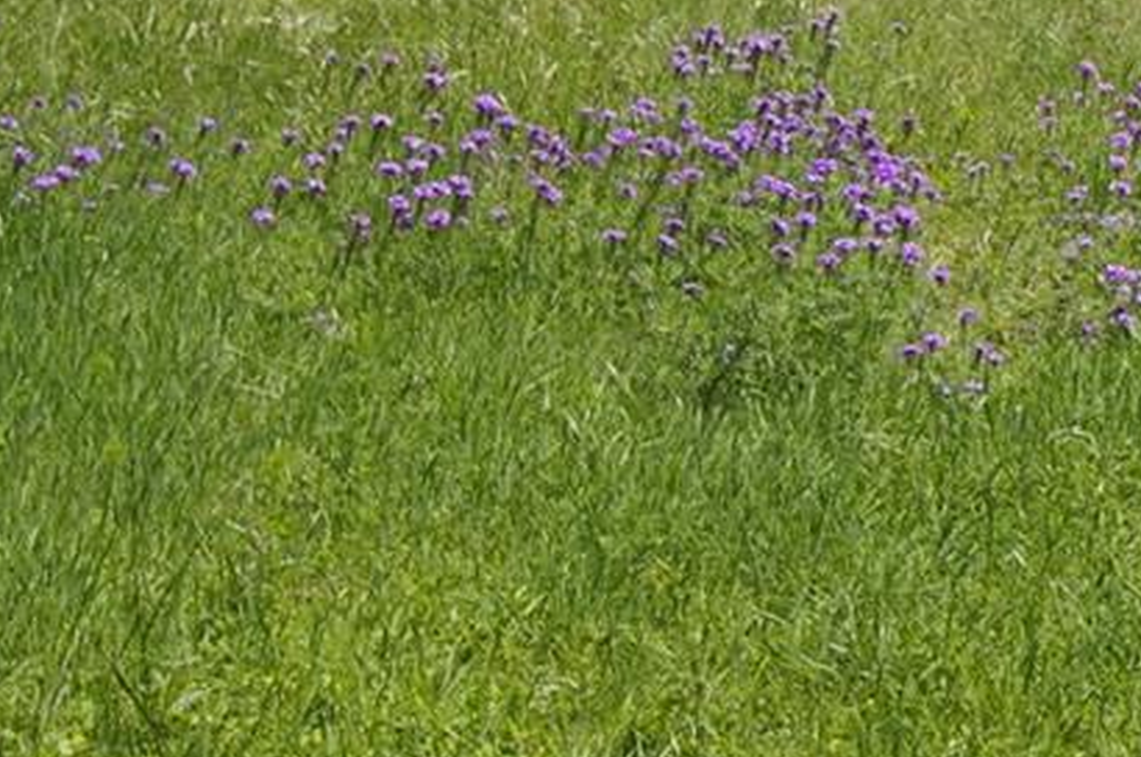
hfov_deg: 12.7
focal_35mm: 150
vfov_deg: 8.8
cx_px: 1929
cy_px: -491
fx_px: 4747
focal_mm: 20
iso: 200
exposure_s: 1/400
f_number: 8
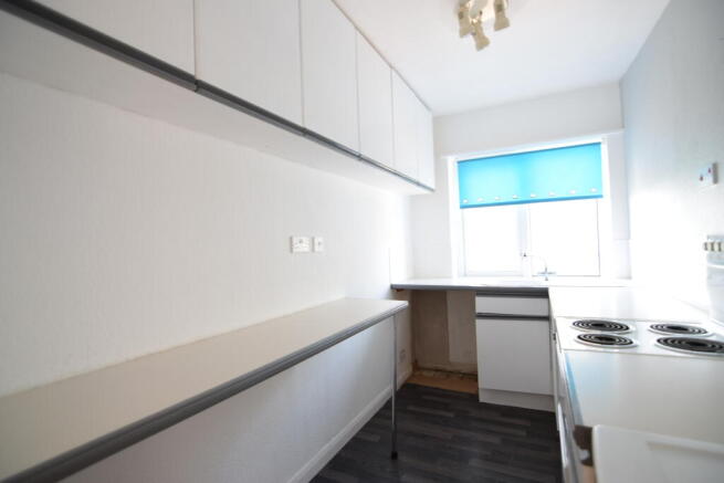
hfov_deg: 95.0
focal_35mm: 16
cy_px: 242
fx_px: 332
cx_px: 362
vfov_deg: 72.1
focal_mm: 11
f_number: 2.8
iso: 100
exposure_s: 1/25
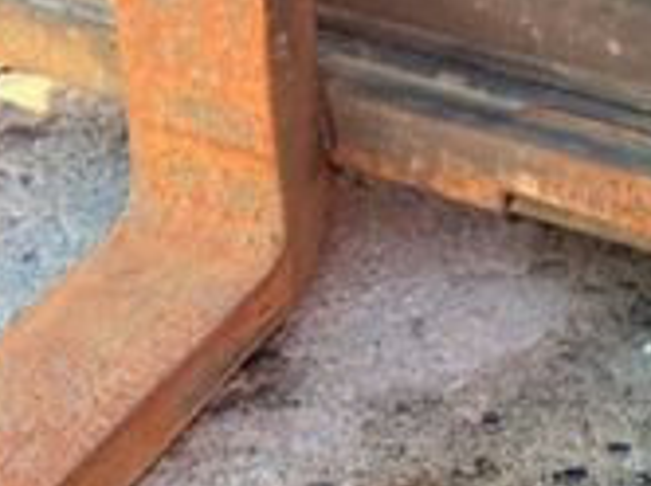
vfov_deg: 15.5
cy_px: -255
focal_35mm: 87
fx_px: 1634
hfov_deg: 21.2
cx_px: 741
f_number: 1.78
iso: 100
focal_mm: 6.76
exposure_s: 1/184
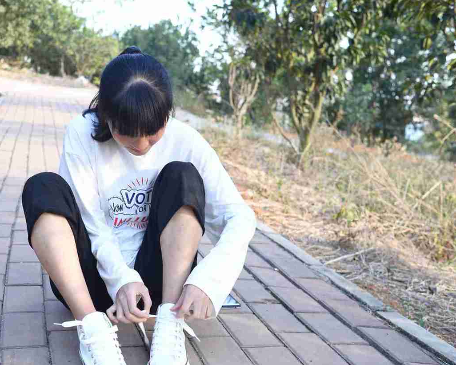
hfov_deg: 38.2
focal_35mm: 48
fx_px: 648
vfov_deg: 31.4
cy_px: 200
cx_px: 140
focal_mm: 35
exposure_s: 1/80
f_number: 5.6
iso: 160
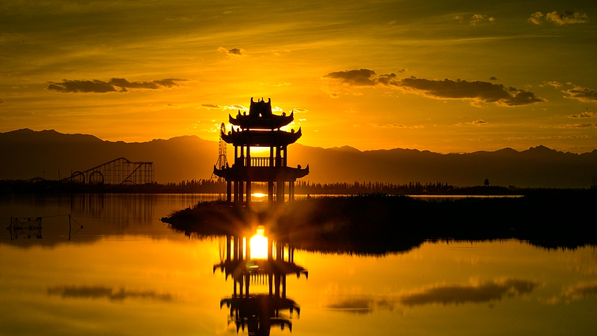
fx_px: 839
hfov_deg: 39.2
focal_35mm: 53
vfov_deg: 22.6
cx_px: 296
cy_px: 190
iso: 100
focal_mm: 50
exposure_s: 1.6
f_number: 22
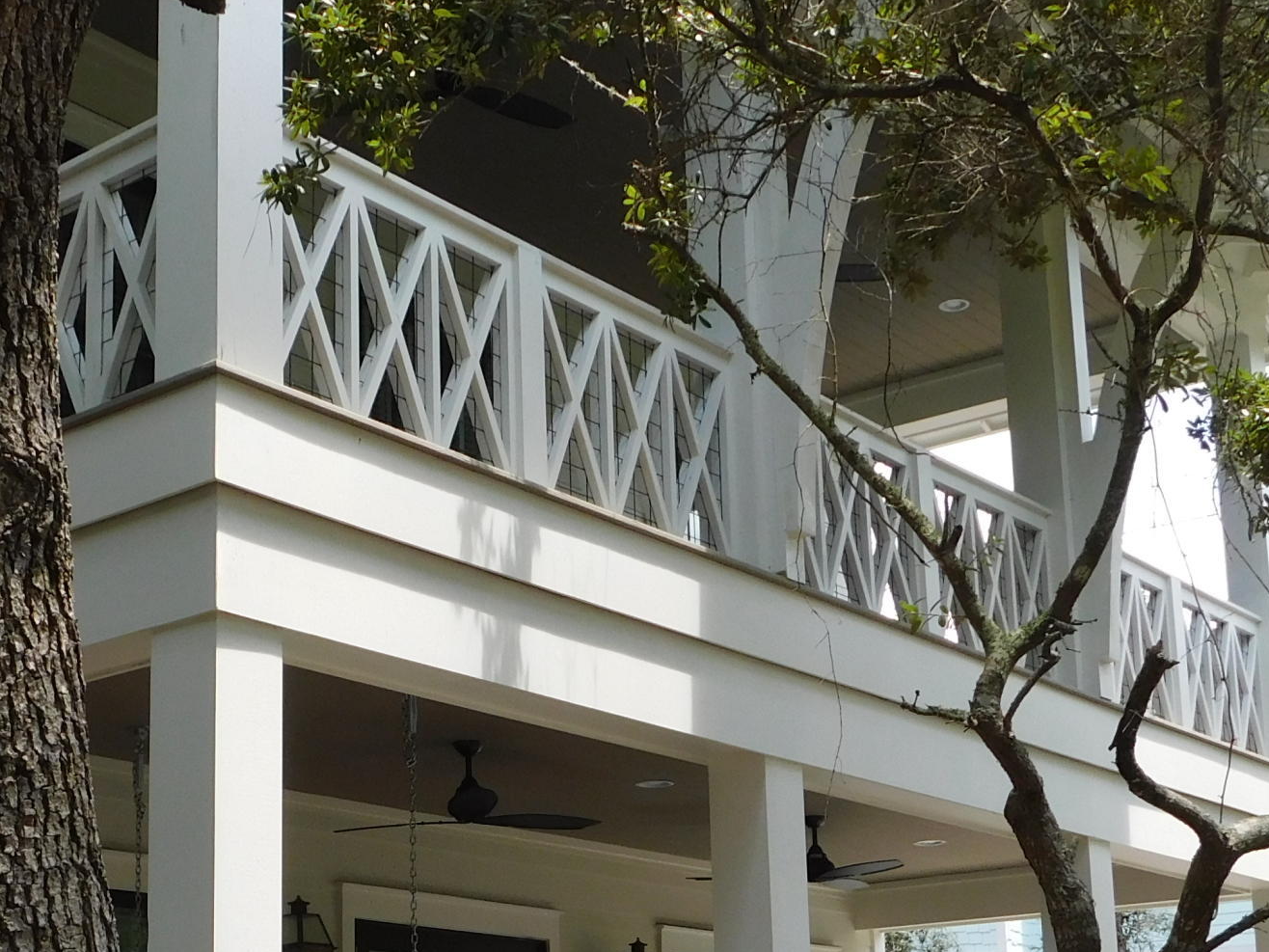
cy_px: 798
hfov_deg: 33.5
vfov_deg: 25.1
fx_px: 2090
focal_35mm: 57
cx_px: 412
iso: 125
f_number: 3.1
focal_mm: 4.5
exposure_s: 1/500
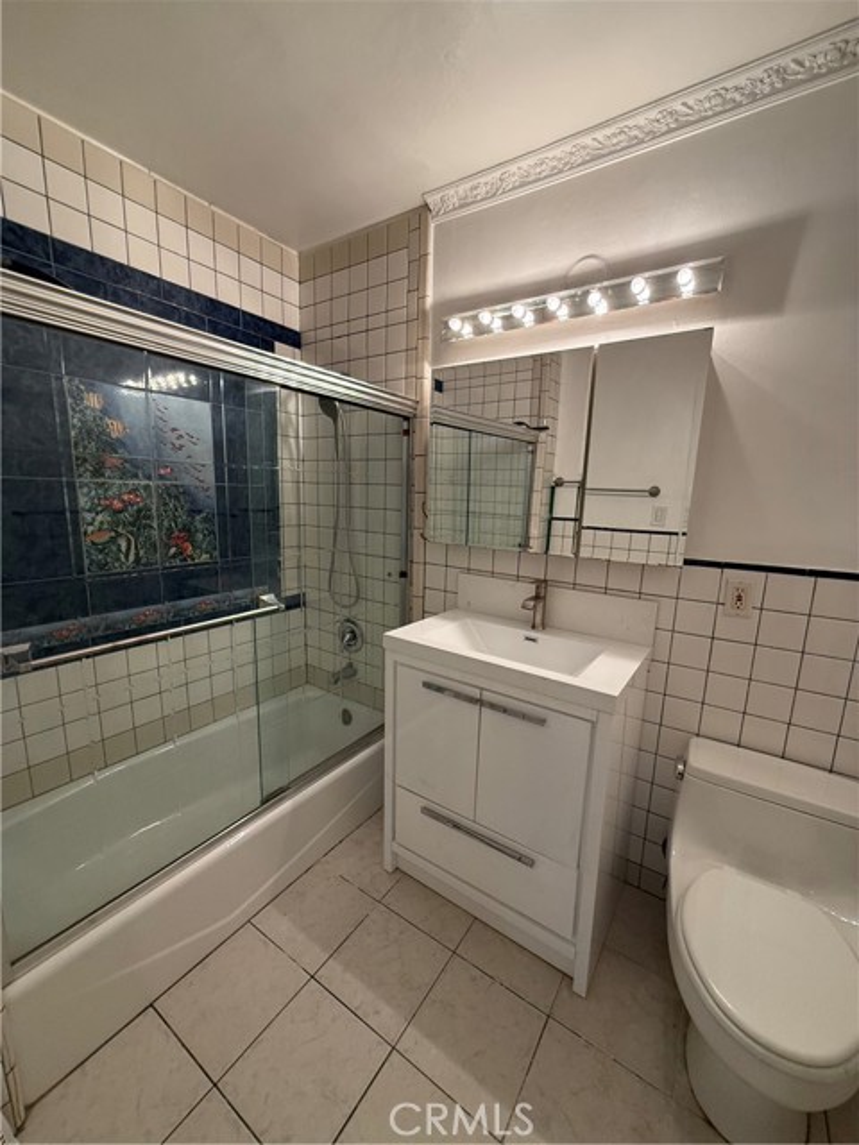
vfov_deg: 102.1
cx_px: 430
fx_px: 463
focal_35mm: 14
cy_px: 572
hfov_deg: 85.7
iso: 250
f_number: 2.2
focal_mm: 2.22
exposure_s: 1/120
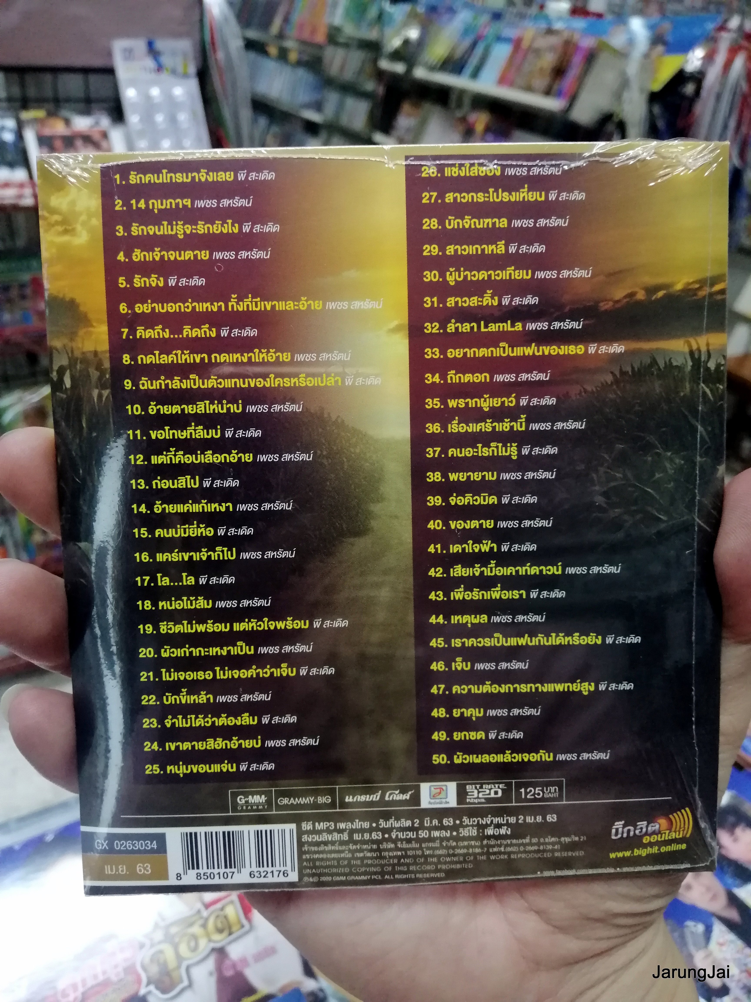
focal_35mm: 26
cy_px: 501
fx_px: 752
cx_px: 376
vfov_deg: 67.3
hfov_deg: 53.1
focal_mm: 3.81
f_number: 2.2
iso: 640
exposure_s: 1/25
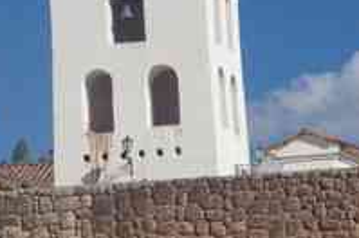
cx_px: 362
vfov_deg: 3.6
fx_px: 3753
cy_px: 245
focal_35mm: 377
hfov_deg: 5.5
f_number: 11
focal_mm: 50
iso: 200
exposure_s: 1/125
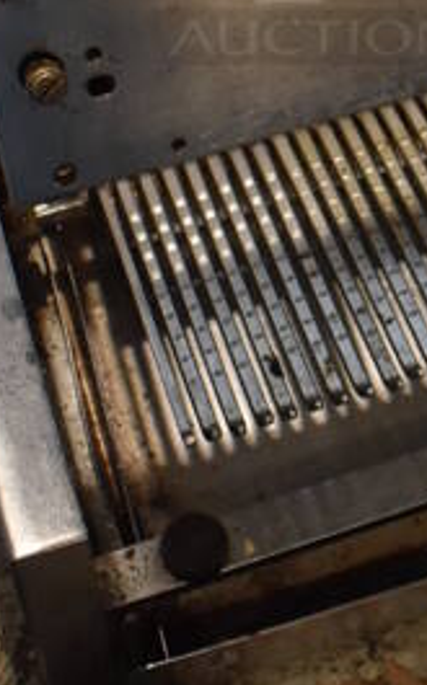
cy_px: -71
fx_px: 1774
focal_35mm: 95
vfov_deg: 20.8
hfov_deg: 13.5
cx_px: 443
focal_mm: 18
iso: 800
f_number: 3.5
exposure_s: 1/125
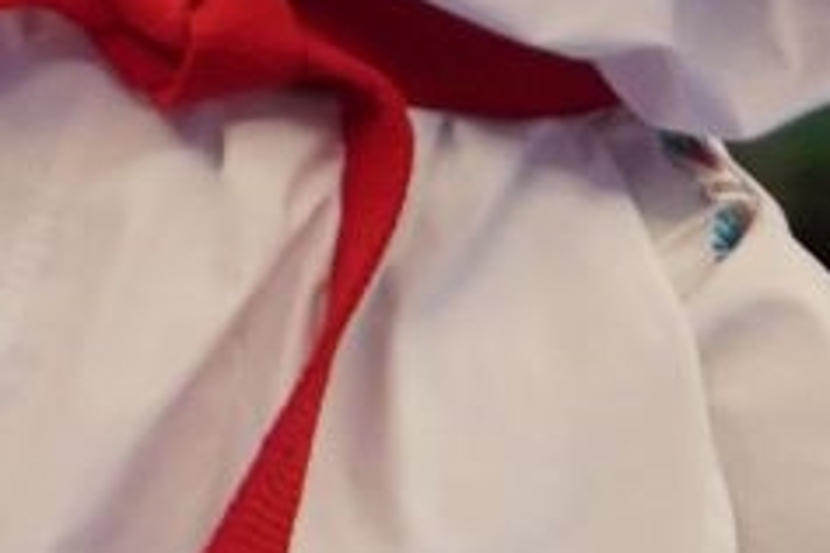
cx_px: -826
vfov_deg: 0.8
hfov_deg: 1.2
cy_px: -910
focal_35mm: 1683
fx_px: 38799
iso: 1600
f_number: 2.8
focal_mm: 148
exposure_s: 1/1000
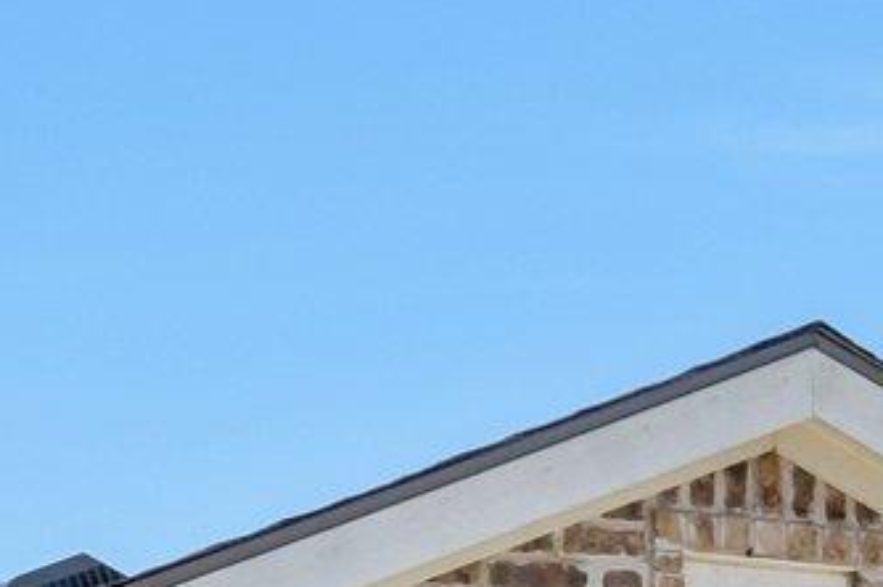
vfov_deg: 5.9
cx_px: 336
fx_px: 5415
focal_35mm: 221
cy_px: 1485
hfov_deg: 9.3
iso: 400
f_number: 8
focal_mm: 24
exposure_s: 1/500
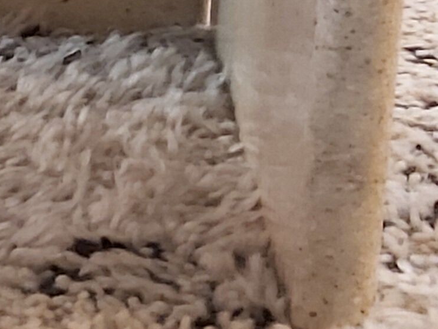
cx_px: -307
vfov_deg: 10.4
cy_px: 1
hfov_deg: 12.9
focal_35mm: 141
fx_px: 1785
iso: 500
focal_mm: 3.92
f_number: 1.7
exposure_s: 1/25
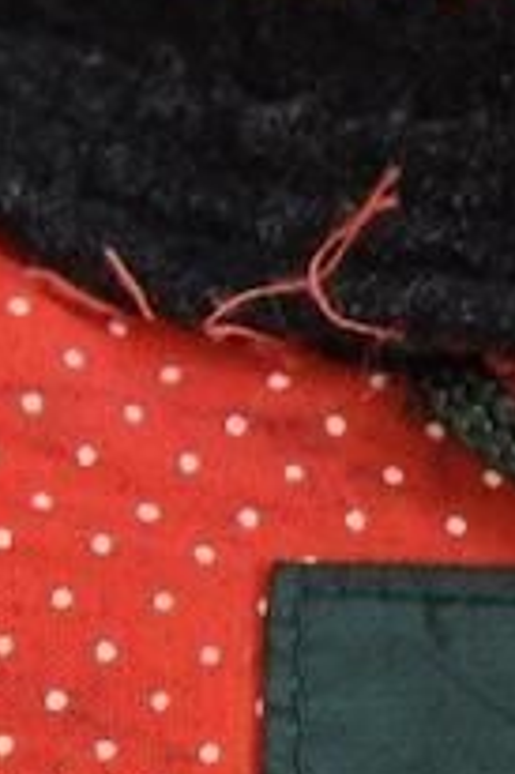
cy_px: 887
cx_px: 748
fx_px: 9435
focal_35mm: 439
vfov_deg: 4.7
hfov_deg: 3.1
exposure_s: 1/80
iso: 5000
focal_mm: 120
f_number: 5.6
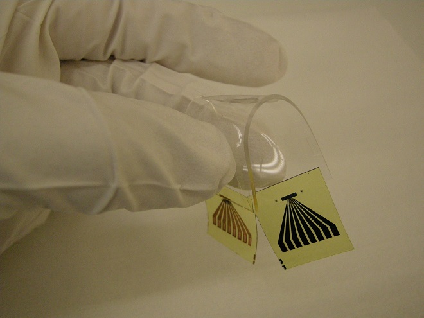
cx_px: 212
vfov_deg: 35.1
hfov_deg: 45.8
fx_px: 502
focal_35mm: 41
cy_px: 159
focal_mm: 8.5
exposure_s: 1/195
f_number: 3.2
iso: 400
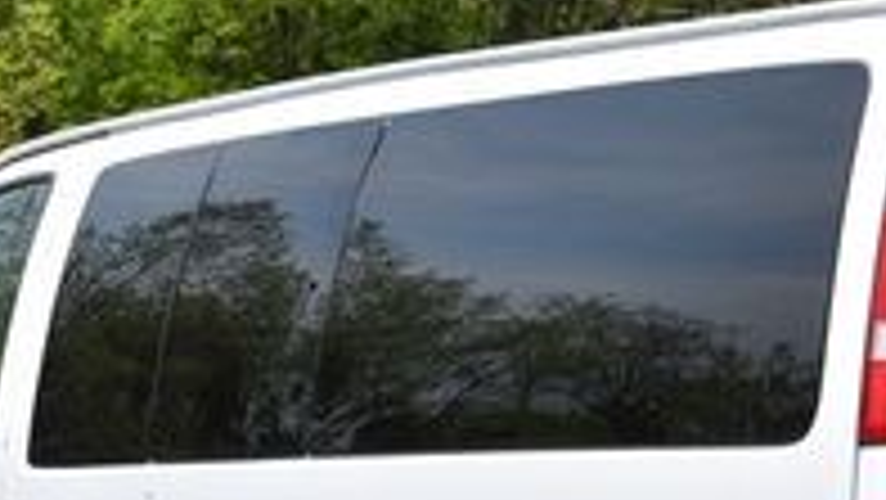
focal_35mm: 255
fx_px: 5993
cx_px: 967
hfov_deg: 8.4
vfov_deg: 4.8
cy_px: 597
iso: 100
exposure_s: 1/250
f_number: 8
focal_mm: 50
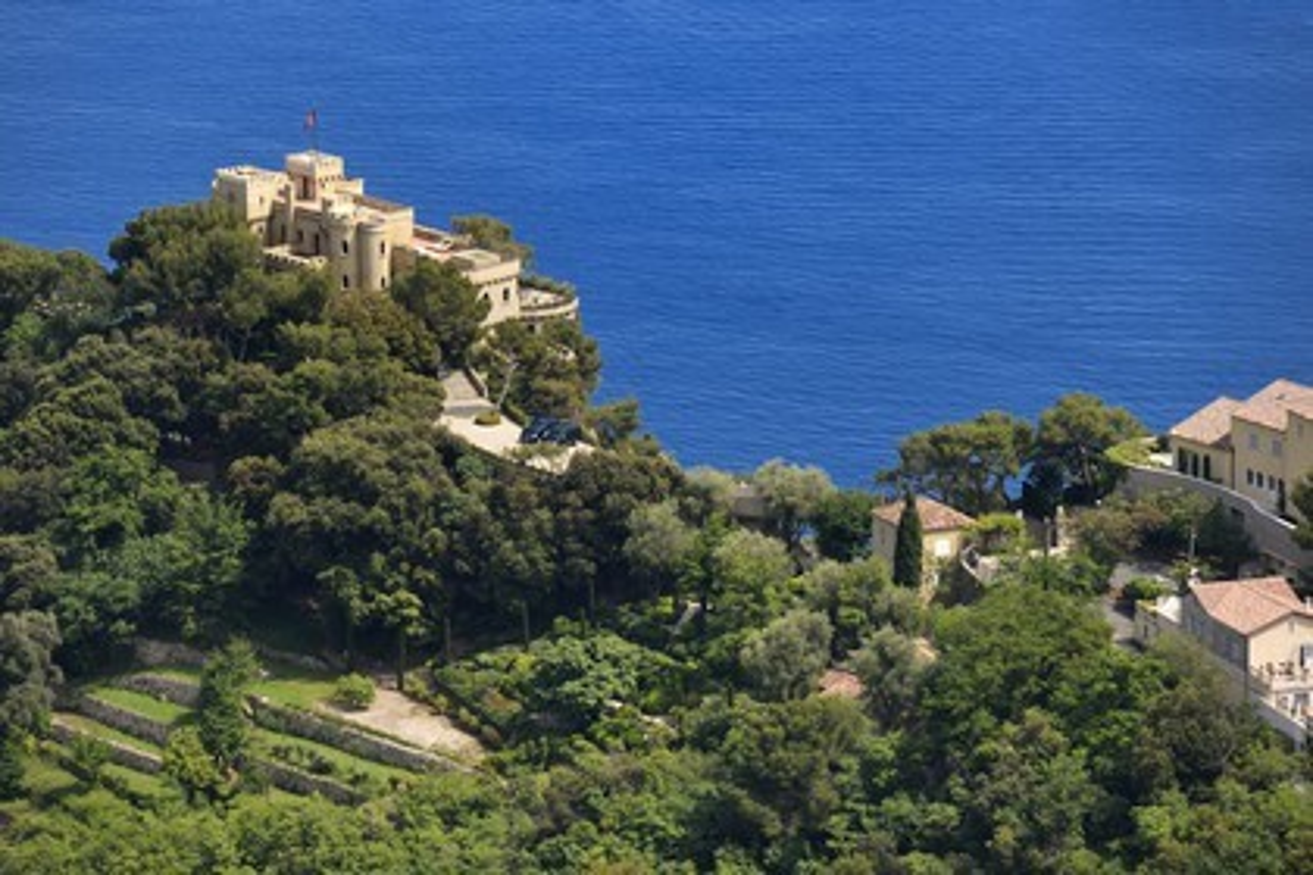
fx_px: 7294
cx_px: 656
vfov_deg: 6.9
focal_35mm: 200
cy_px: 438
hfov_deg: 10.3
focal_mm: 200
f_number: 7.1
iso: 200
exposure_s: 1/500
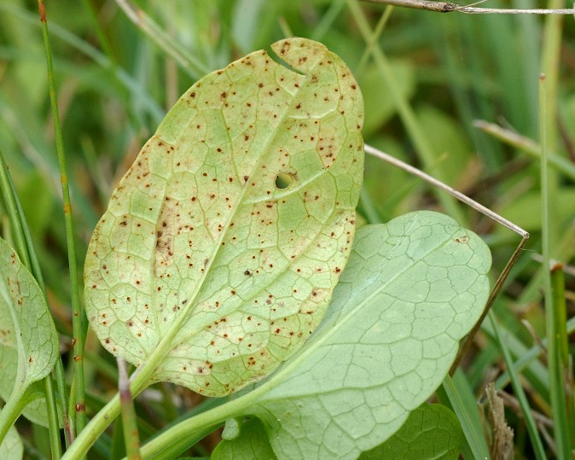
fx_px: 2603
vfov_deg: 10.1
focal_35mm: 153
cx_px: 239
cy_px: 231
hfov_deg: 12.6
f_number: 25
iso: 800
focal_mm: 90
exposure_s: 1/100
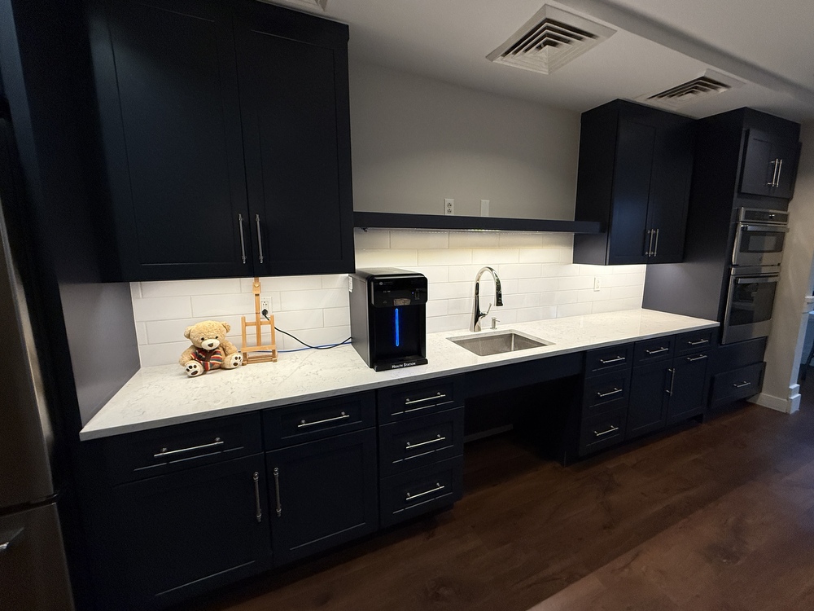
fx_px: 329
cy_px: 306
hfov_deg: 102.1
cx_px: 407
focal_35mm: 14
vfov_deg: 85.7
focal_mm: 2.22
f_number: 2.2
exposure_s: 1/120
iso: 250
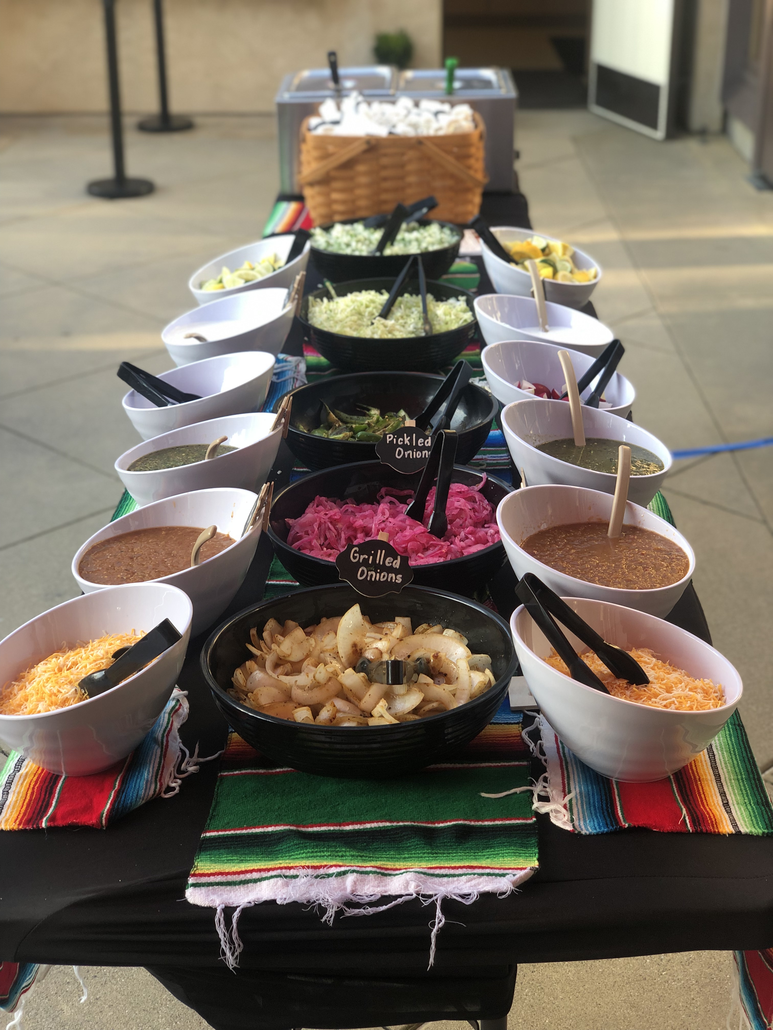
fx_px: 1548
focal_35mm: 52
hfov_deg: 28.0
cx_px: 386
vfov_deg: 36.8
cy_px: 515
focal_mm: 6
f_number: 2.4
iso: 20
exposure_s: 1/60
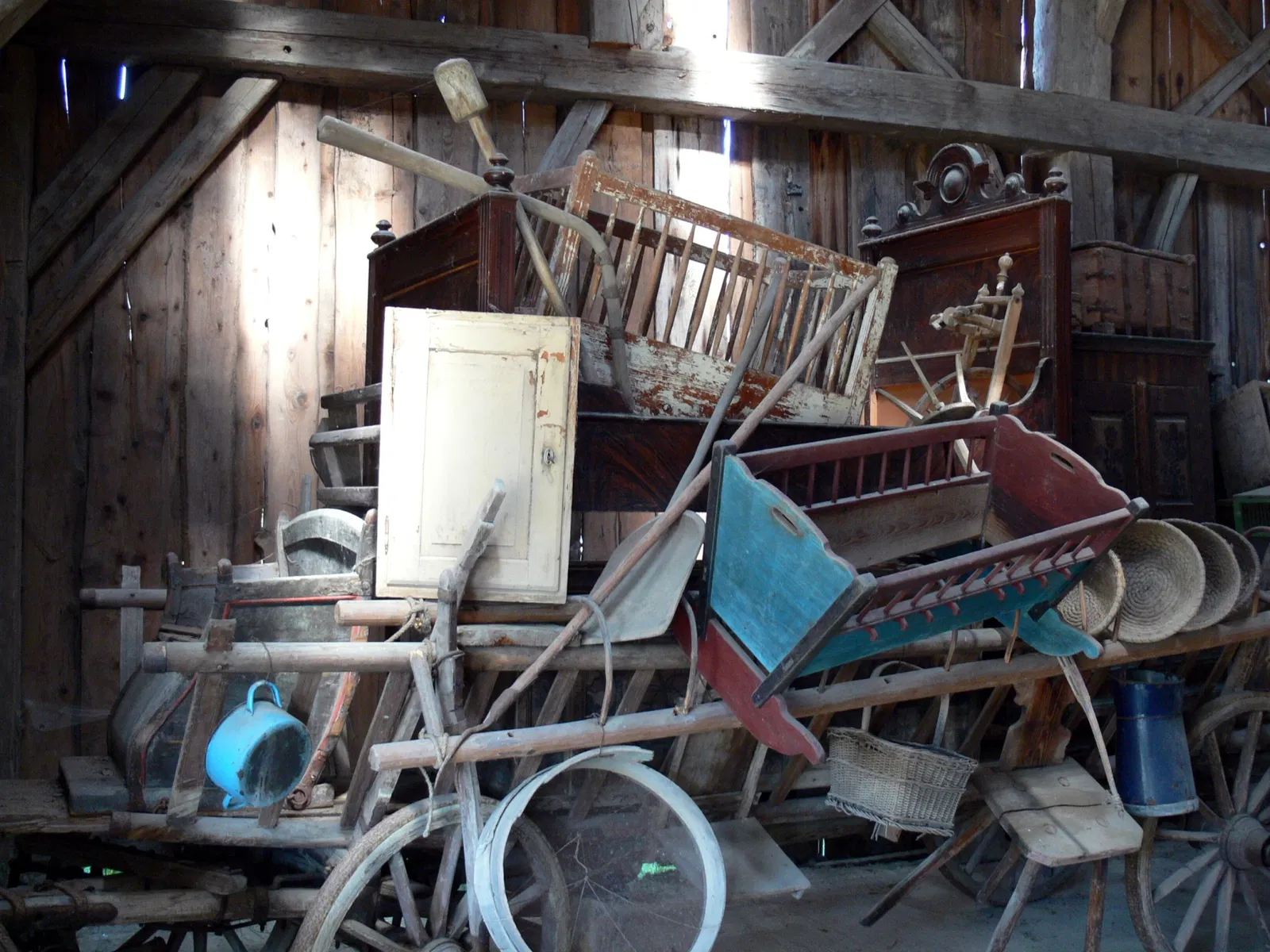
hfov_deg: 52.6
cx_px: 635
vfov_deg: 40.7
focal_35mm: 35
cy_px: 476
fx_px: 1284
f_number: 2.8
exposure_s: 1/30
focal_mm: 7.4
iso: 160
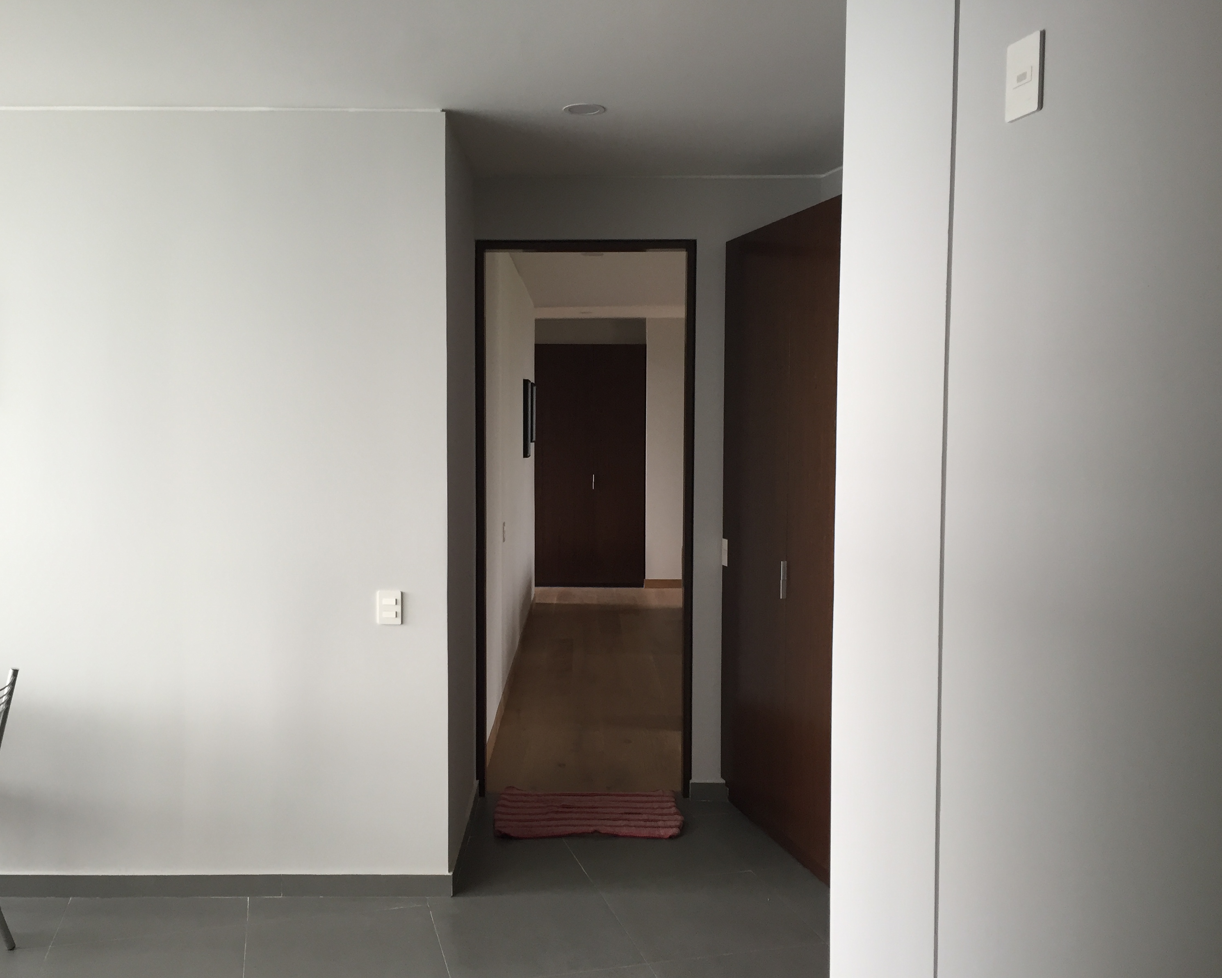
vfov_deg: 47.1
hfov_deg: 57.1
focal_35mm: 31
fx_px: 1121
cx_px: 569
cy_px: 495
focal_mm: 4.15
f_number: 2.2
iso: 64
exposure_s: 1/30
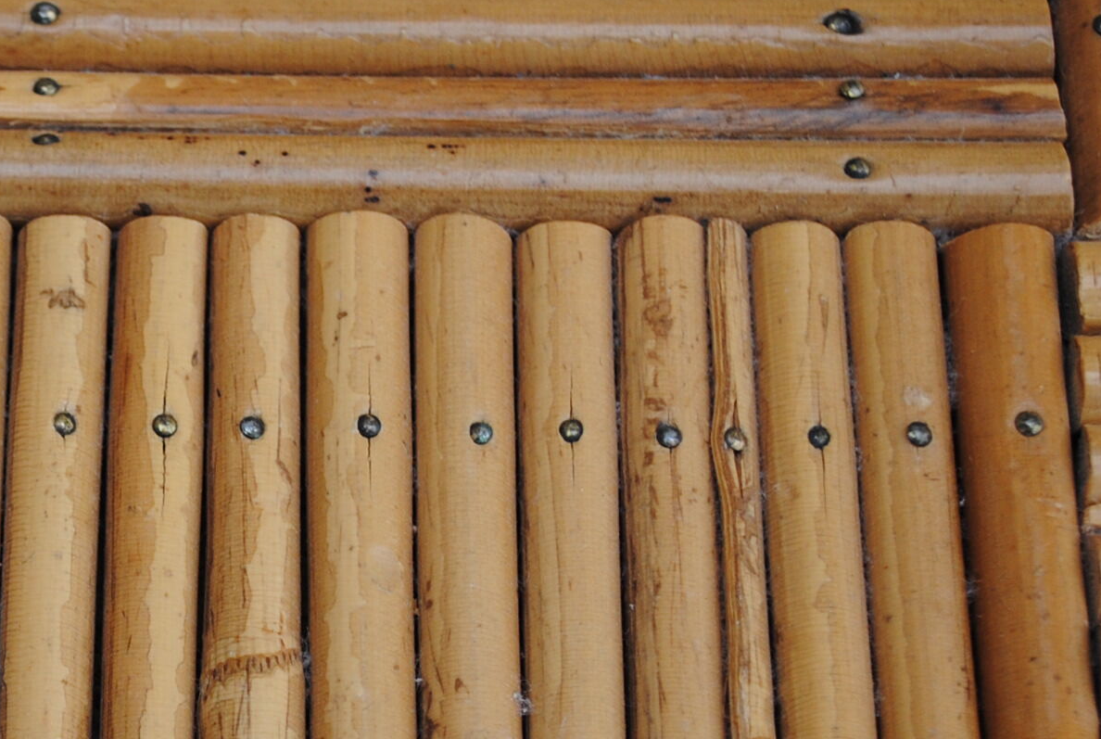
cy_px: 654
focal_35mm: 139
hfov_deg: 14.3
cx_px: -179
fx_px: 4259
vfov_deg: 9.9
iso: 200
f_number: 5.6
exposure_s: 1/125
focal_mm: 38
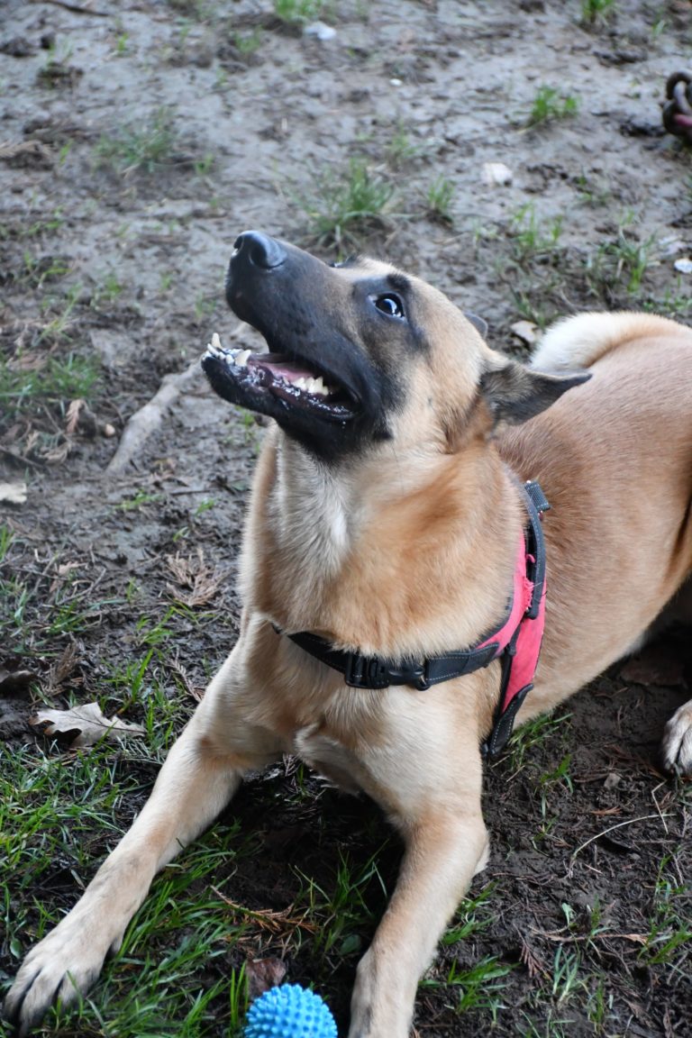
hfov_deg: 13.8
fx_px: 2854
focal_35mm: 99
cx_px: 346
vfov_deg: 20.6
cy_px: 519
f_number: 5
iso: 4500
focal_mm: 66
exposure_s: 1/500
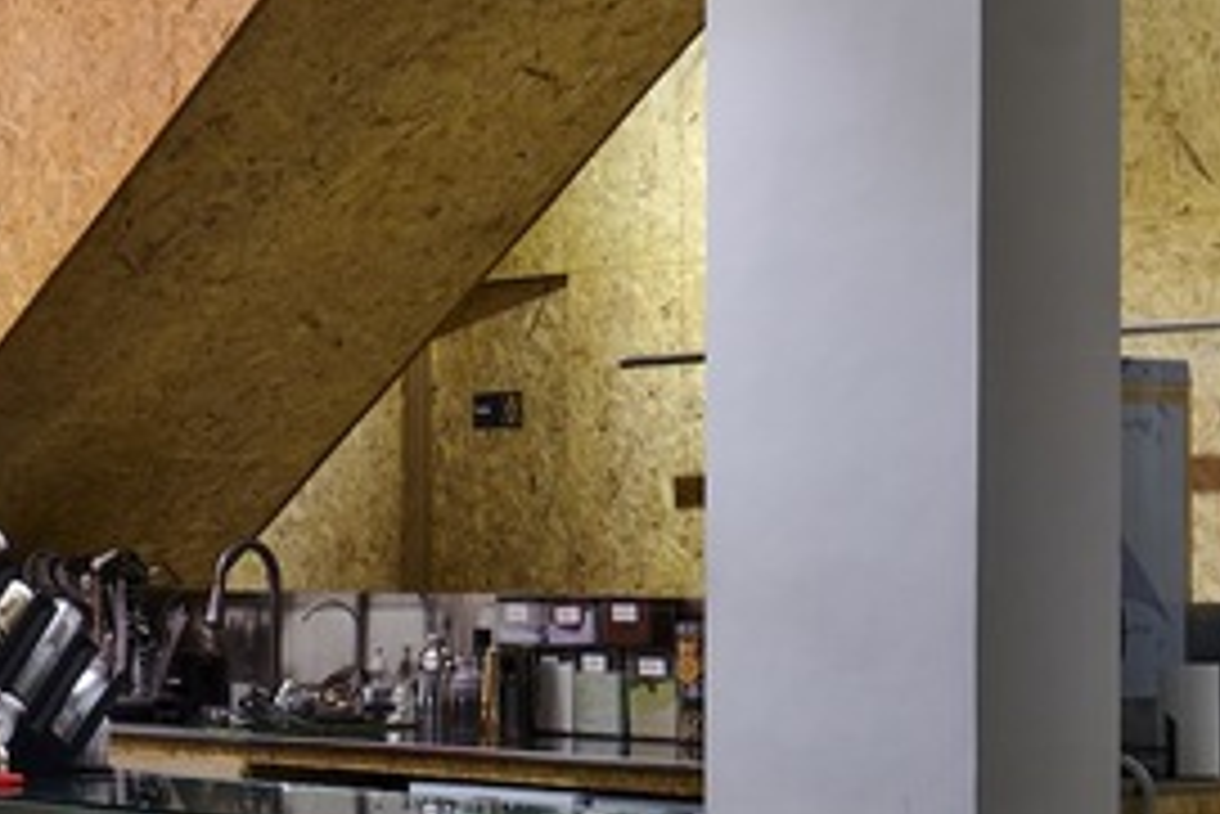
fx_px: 3560
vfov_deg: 12.9
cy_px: 796
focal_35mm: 105
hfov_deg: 18.8
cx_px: -81
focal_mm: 19
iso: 64
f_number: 7.1
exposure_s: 1.3
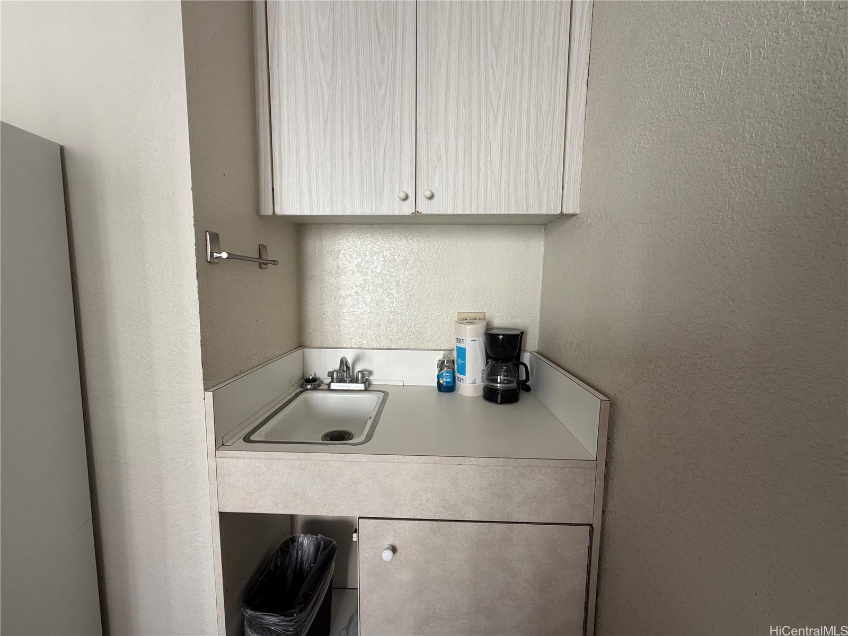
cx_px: 424
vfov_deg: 85.7
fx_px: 343
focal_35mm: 14
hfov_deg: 102.1
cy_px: 318
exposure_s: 1/121
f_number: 2.2
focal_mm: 2.22
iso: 100
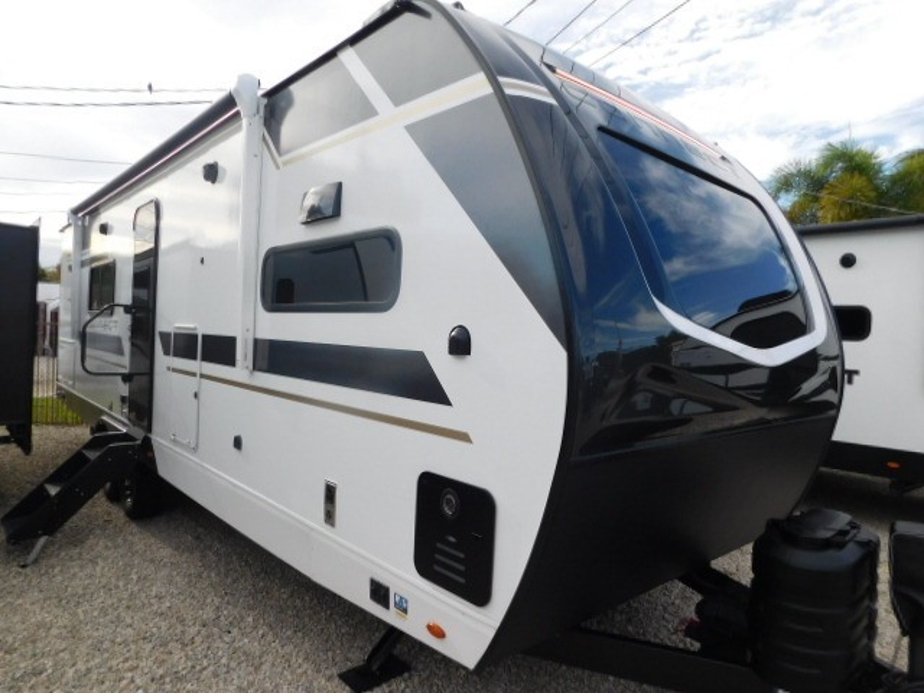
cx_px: 462
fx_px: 614
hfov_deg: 73.9
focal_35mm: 23
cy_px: 346
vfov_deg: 58.9
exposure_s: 1/1000
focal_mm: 4
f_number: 3
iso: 125
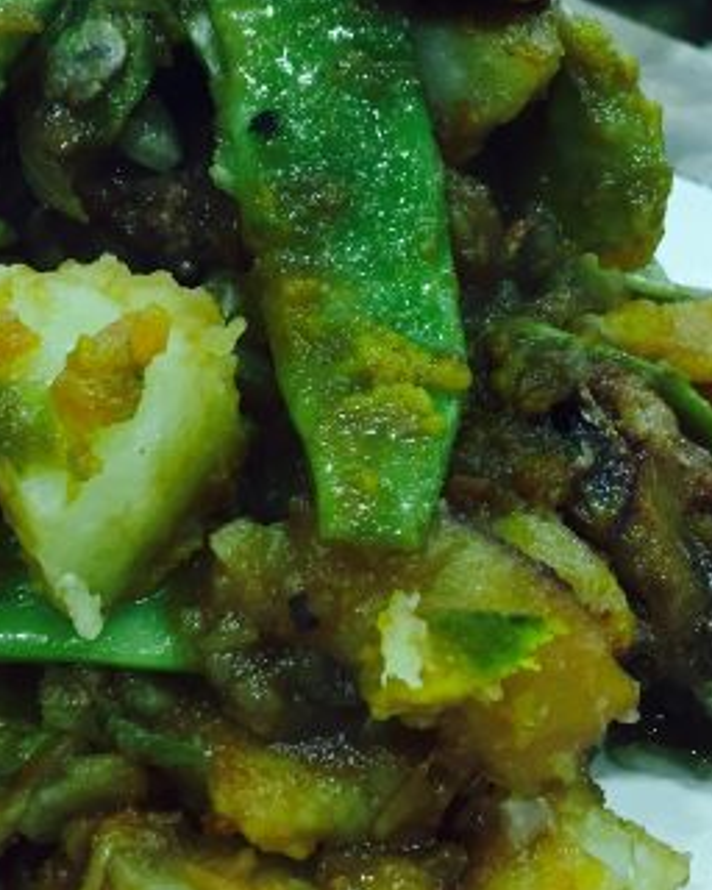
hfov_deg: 24.6
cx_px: 284
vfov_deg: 30.4
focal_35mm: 62
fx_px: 1633
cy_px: 385
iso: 80
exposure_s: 1/33
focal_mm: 4.15
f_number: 2.2
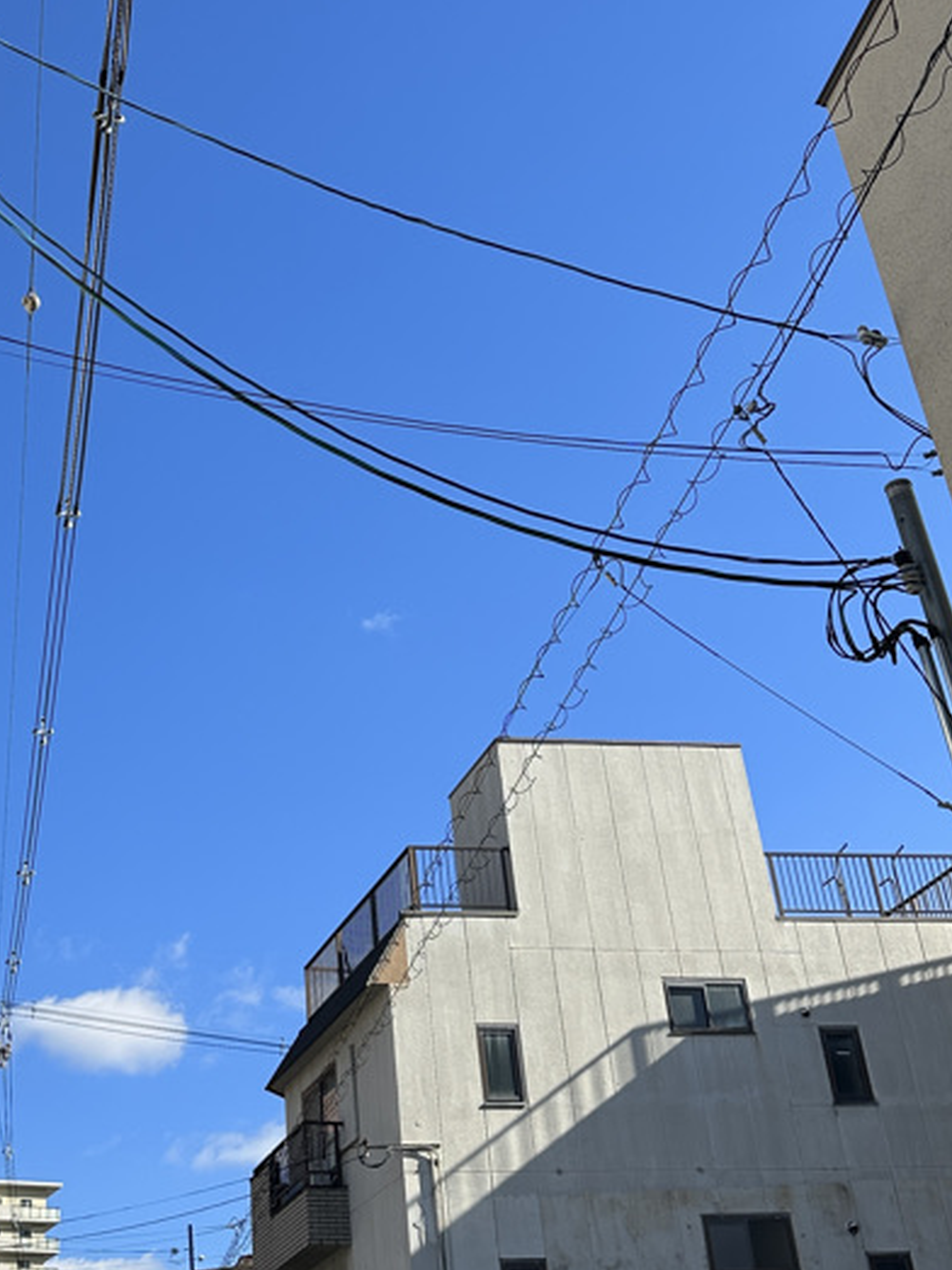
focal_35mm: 47
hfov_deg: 30.6
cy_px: 481
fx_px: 1724
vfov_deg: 40.2
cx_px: 296
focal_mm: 6.86
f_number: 1.78
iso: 80
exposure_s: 1/3717
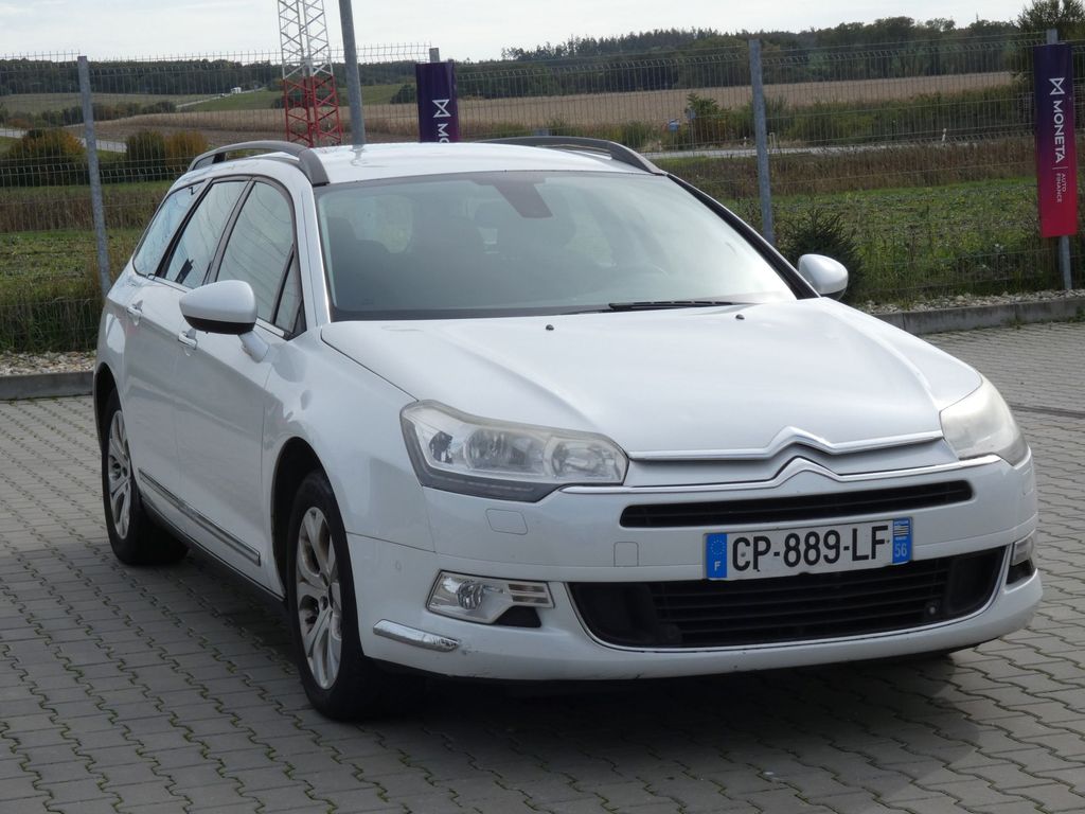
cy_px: 407
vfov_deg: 19.4
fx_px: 2382
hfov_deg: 25.7
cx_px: 542
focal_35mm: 76
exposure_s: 1/250
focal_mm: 13.7
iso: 80
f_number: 6.3
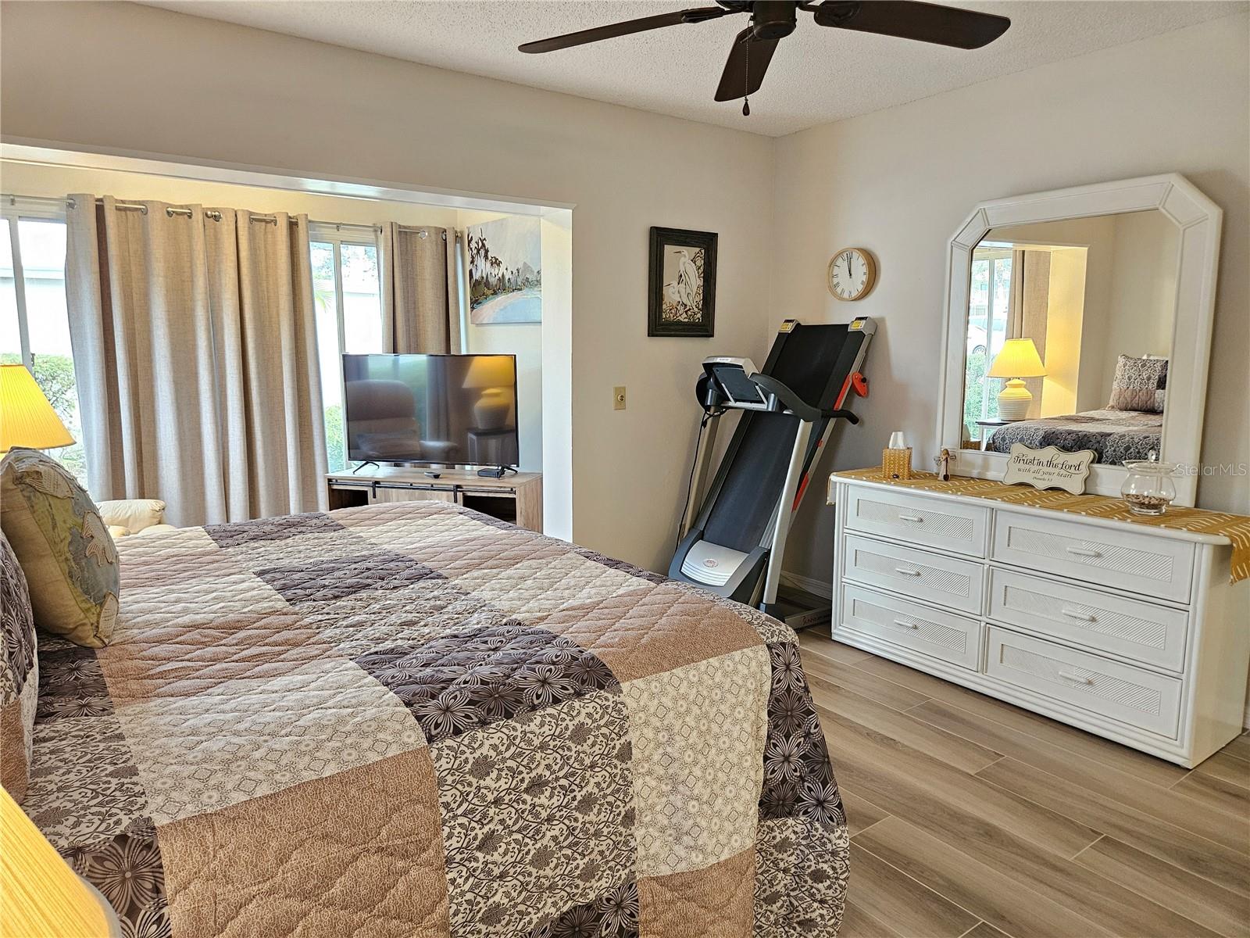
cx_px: 625
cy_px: 469
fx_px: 831
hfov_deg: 73.9
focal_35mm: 23
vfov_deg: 58.9
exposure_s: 1/120
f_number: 1.8
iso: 400
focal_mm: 5.4
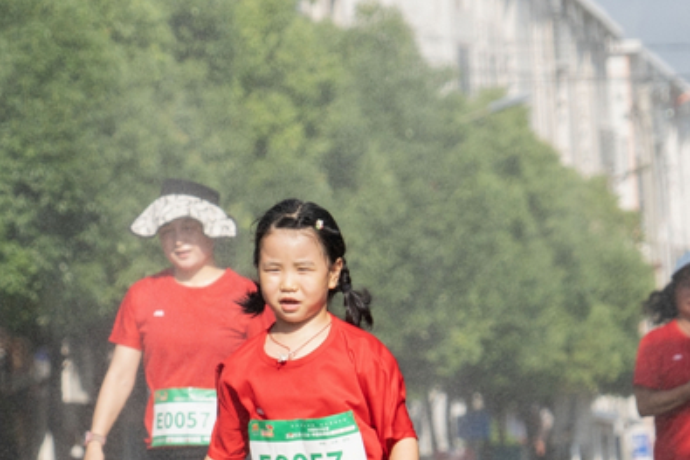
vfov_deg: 3.9
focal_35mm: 352
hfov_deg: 5.9
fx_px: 6744
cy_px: 386
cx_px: 234
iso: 400
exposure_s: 1/1000
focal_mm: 139
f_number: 6.3
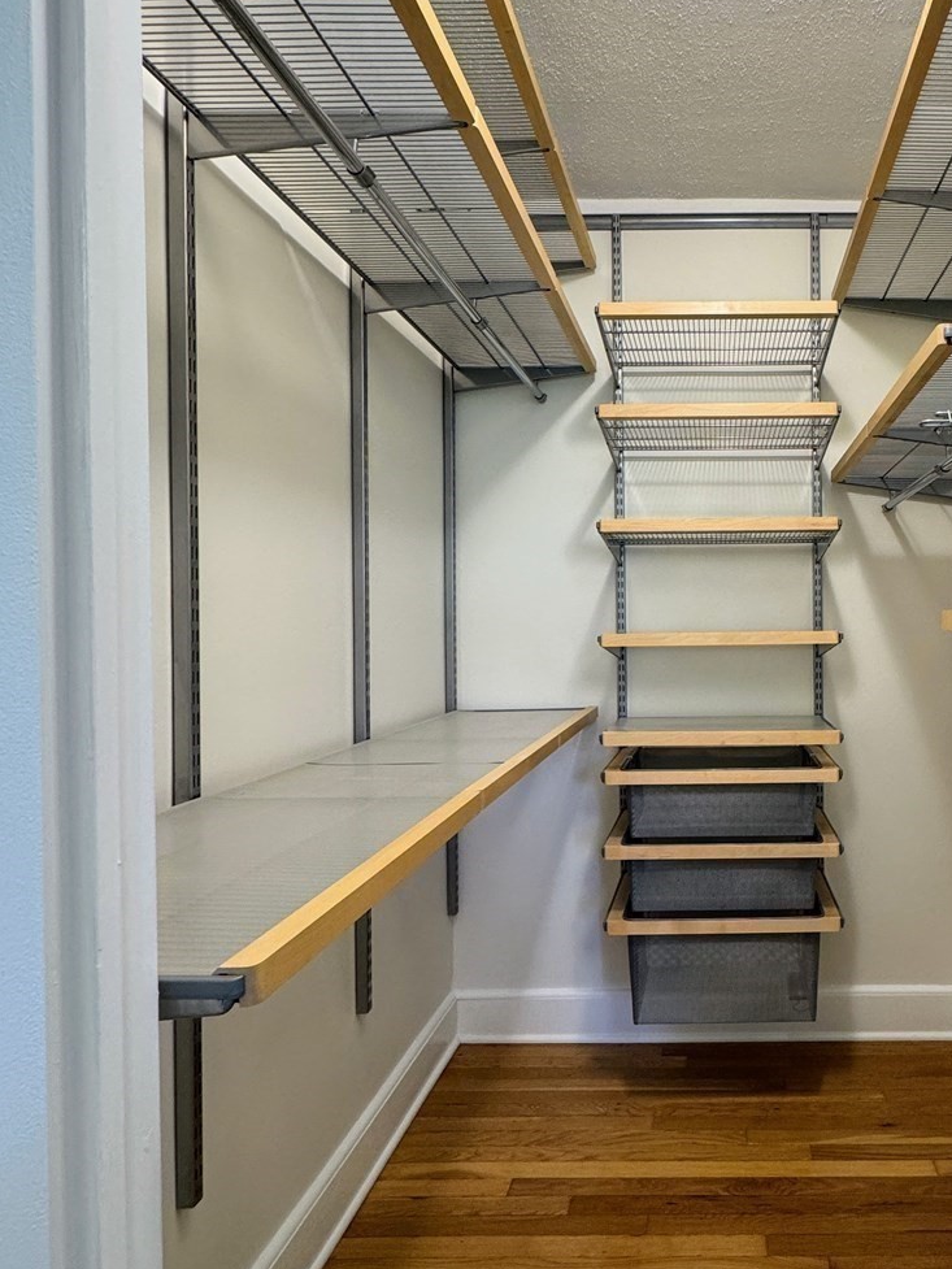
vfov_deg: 76.4
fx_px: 807
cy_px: 629
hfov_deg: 57.9
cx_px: 717
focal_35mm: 22
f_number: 2.2
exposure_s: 1/60
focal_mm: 2.22
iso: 200
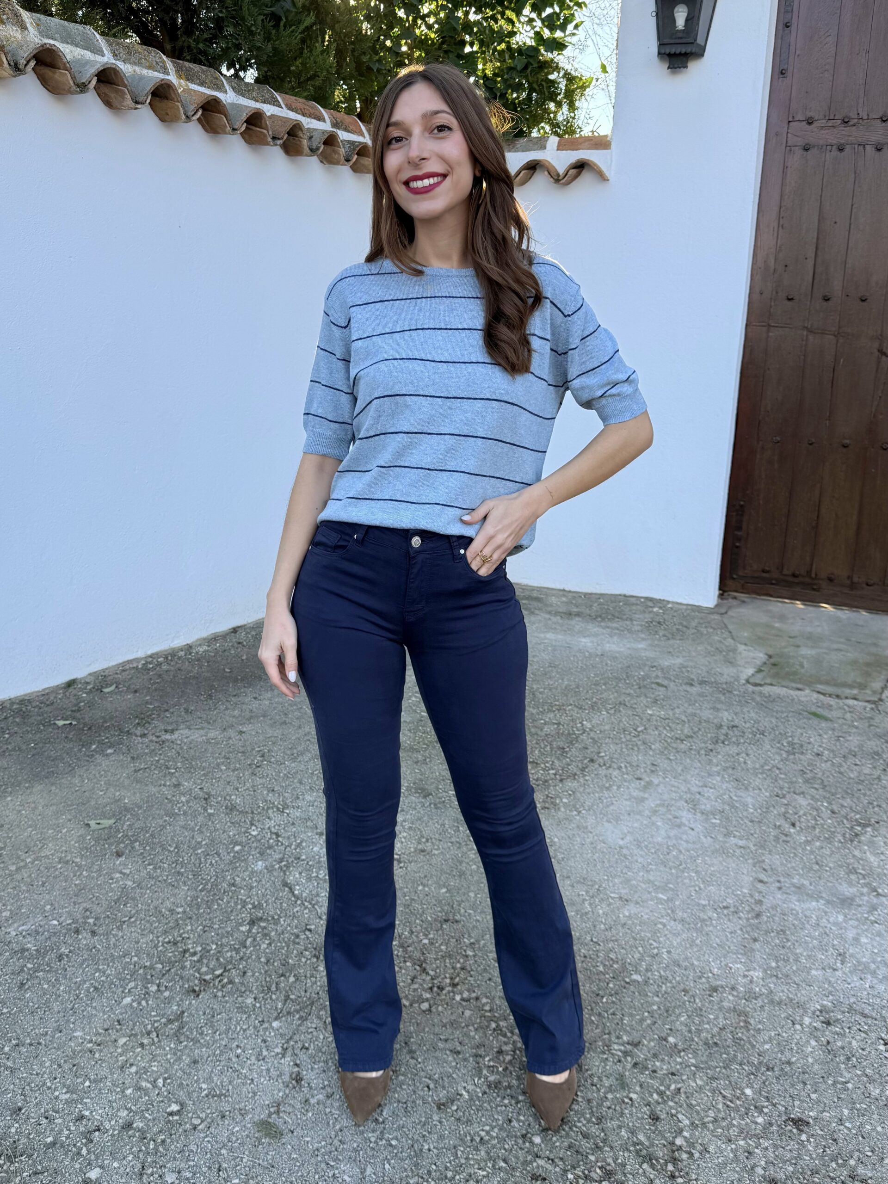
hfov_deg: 56.8
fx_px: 821
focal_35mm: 24
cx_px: 444
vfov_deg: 71.6
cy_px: 592
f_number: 1.78
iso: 80
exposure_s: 1/521
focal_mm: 6.76
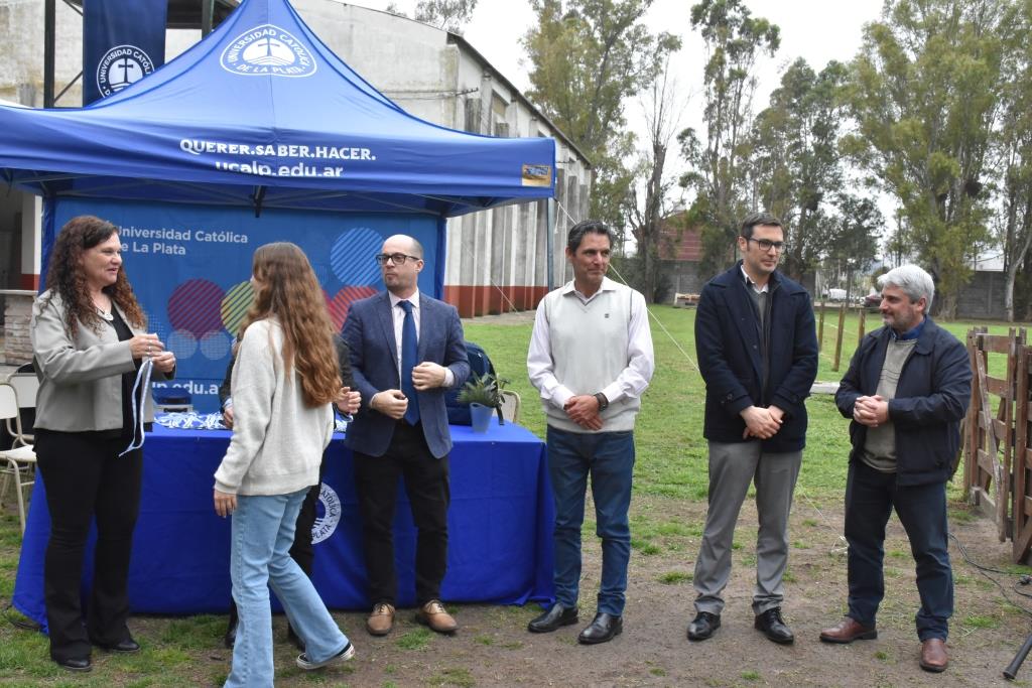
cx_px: 516
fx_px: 1161
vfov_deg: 33.0
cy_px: 344
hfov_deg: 47.9
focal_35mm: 40
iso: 2000
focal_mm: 27
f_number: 10
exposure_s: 1/400
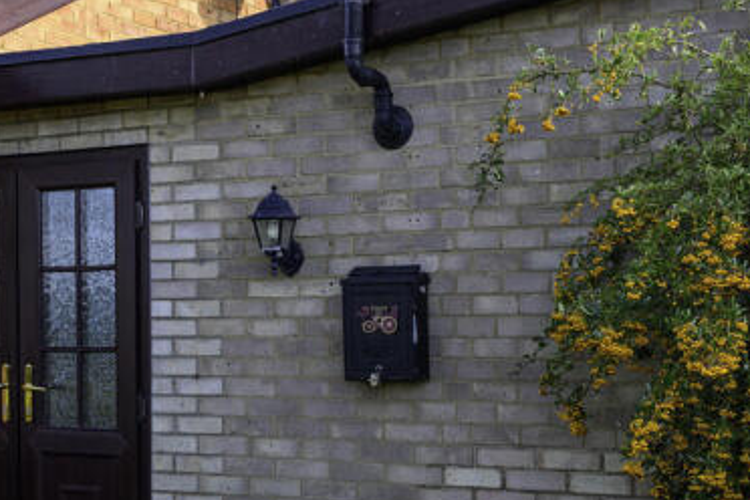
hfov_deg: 27.0
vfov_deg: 18.4
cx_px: 199
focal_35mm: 74
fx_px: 1542
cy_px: 275
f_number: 7.1
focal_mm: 42
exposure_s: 1/80
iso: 250
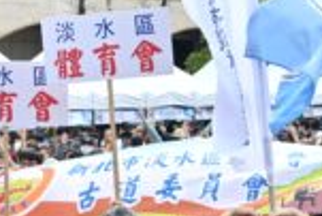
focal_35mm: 230
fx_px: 2059
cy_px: 311
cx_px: 98
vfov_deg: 5.9
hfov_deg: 8.9
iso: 125
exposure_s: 1/320
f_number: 6.3
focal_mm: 34
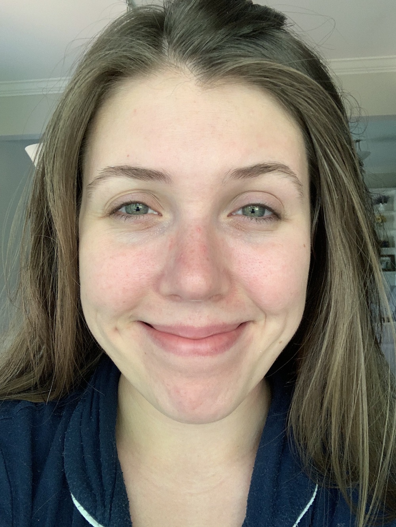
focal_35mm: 32
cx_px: 198
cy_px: 264
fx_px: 488
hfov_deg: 44.2
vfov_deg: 56.8
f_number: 2.2
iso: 100
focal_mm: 2.87
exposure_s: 1/60
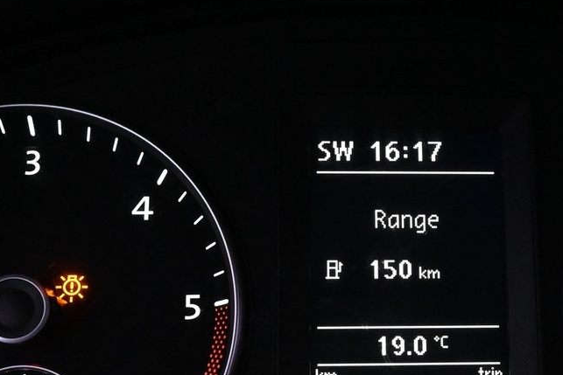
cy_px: 291
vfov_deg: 19.8
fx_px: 1064
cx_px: 398
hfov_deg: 29.3
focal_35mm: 68
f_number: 6.3
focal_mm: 18
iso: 5000
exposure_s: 1/80
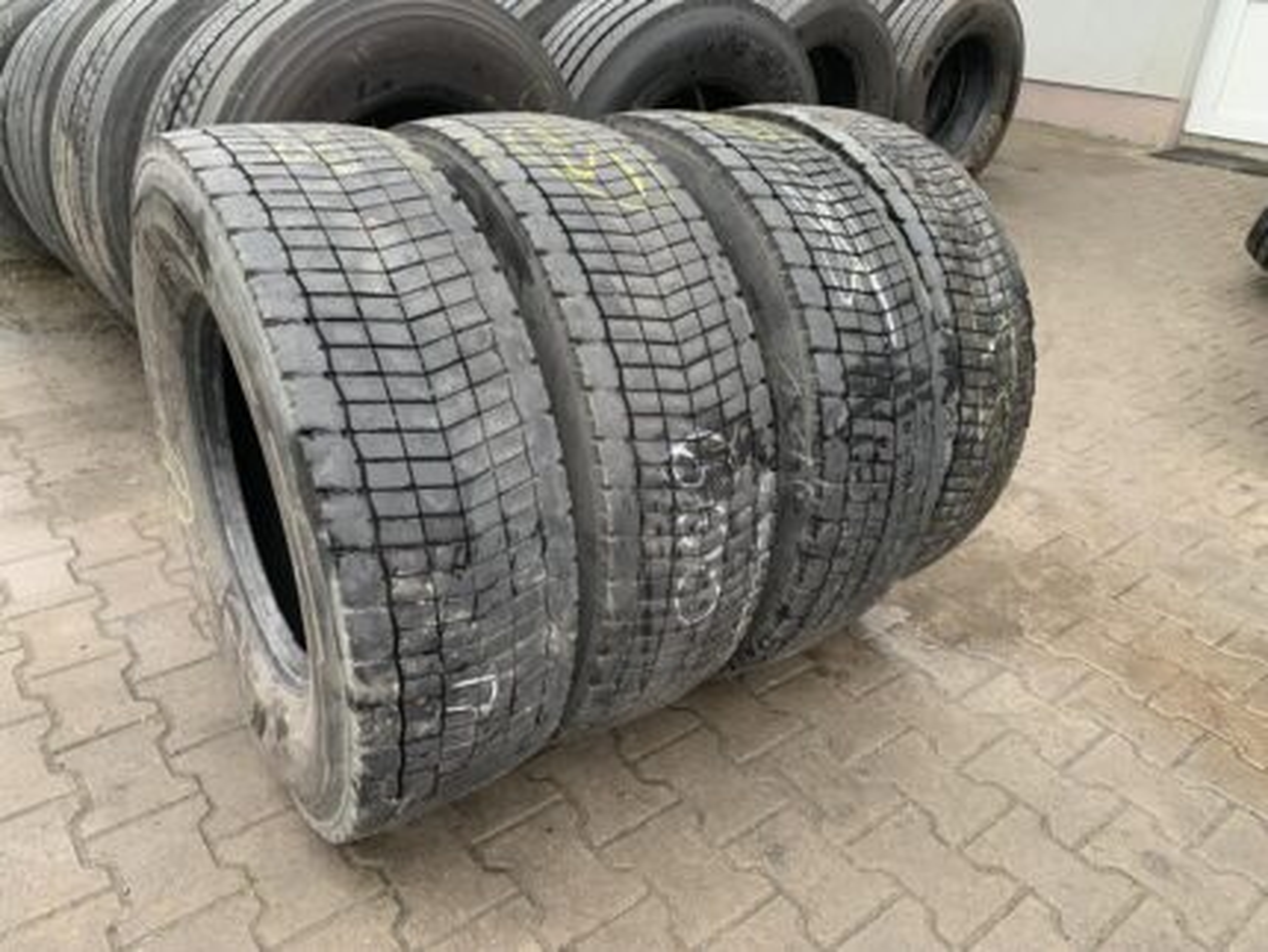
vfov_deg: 53.1
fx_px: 953
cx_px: 634
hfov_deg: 67.3
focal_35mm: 26
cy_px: 476
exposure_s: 1/106
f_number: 1.8
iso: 100
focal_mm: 4.25
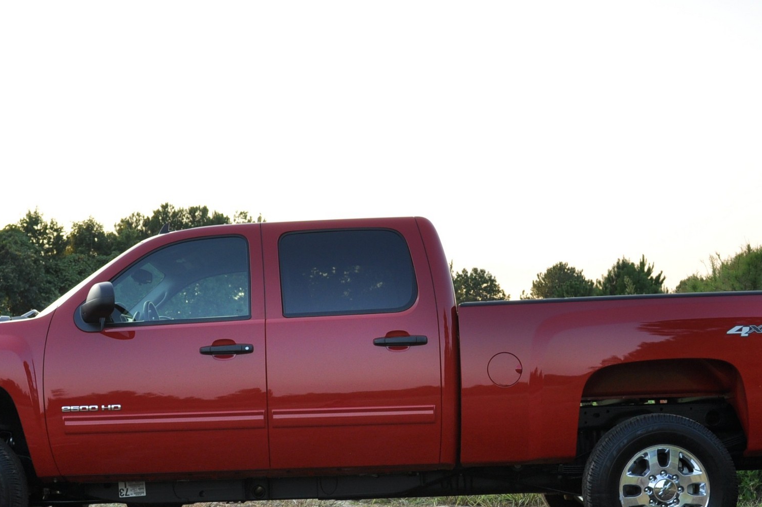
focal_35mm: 60
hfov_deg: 33.4
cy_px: 398
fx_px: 1269
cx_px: 337
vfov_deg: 22.3
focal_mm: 24
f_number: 6.3
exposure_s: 1/125
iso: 200
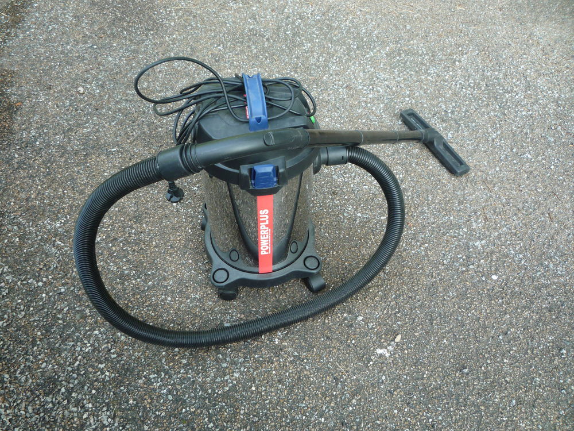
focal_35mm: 30
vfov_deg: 46.8
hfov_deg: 60.0
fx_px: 497
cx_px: 287
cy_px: 216
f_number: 3.3
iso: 125
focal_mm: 5.2
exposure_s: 1/30
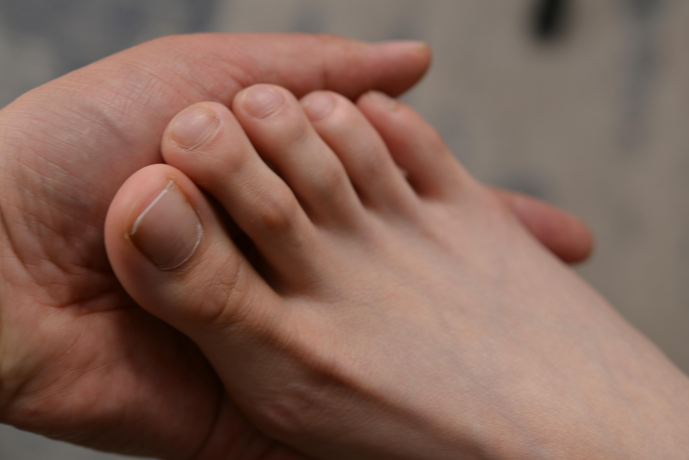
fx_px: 1149
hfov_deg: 33.4
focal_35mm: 60
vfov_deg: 22.6
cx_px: 344
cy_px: 230
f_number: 5.6
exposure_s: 1/80
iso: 100
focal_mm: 60
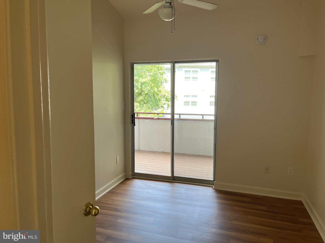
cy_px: 122
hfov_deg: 67.3
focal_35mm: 26
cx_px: 162
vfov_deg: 53.1
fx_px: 244
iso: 80
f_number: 1.6
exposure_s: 1/120
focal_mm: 5.1
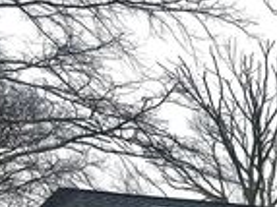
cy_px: 324
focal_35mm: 84
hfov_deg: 19.7
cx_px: 436
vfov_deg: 15.9
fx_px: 672
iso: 80
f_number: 1.78
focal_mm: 6.86
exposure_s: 1/724
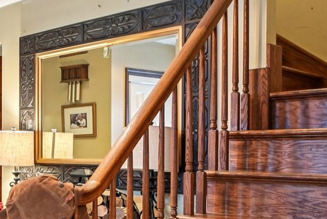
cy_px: 174
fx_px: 482
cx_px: -103
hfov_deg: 29.7
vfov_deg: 25.1
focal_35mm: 53
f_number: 13
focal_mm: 16
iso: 400
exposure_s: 1
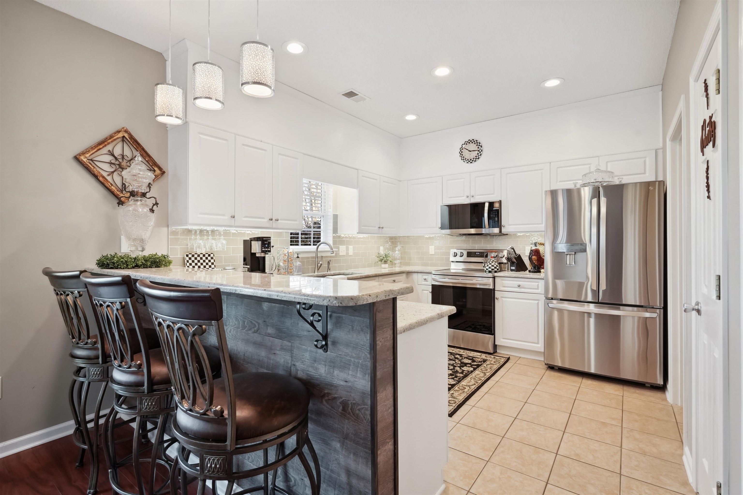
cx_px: 372
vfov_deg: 73.7
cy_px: 248
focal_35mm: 16
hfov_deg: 96.7
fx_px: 330
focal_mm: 16
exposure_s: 1/30
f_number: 9
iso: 2000
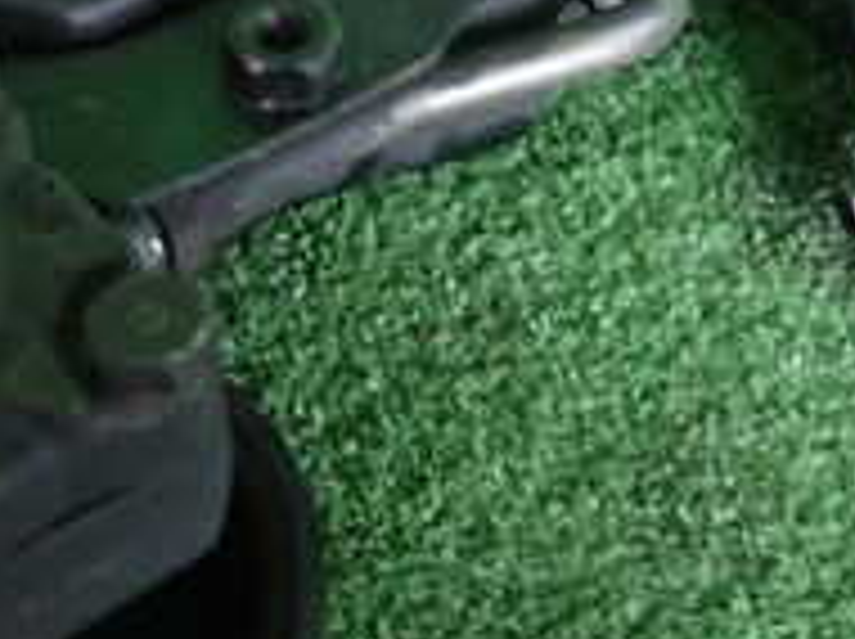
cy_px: 346
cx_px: 252
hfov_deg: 24.6
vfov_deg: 18.6
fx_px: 1949
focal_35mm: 79
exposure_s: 1/30
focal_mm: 4.5
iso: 400
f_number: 2
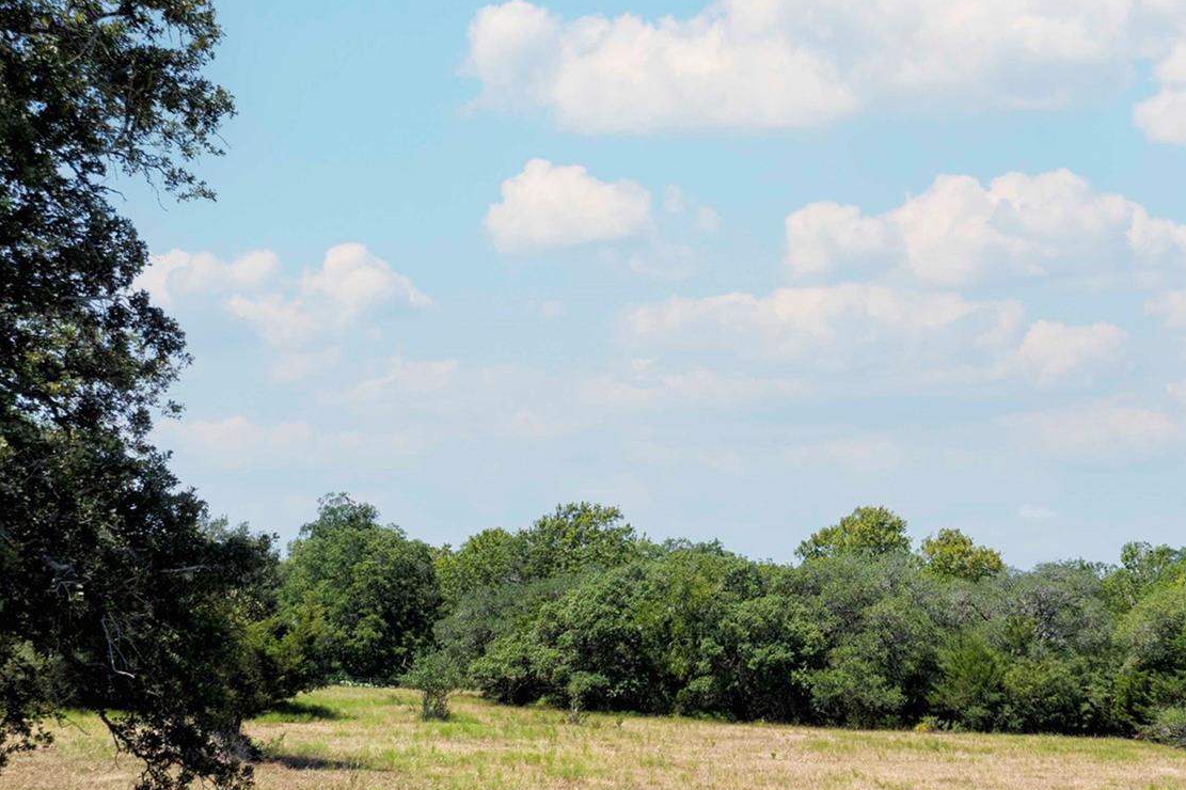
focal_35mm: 46
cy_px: 525
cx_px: 836
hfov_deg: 41.9
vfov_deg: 29.0
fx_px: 1515
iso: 100
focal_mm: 12.29
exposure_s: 1/1250
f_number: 2.8
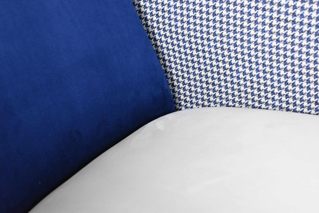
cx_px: 160
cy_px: 106
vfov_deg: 16.6
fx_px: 732
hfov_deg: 24.6
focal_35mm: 82
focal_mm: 55
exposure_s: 1/125
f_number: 5.6
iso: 2500
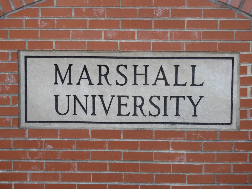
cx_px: 126
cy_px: 94
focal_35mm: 105
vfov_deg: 14.1
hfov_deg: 18.7
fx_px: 764
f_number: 4.8
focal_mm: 18.8
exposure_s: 1/60
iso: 100
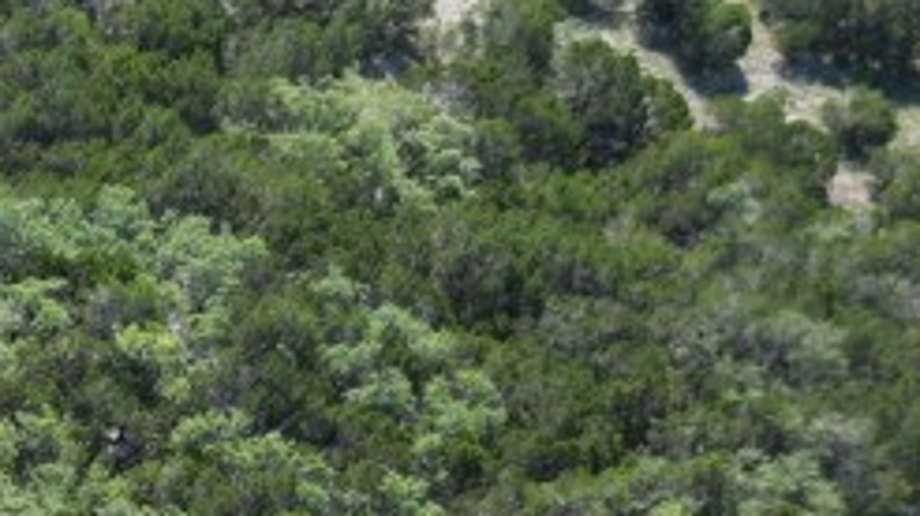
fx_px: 2657
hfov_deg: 16.9
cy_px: 886
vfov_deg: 10.5
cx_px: -628
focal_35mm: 109
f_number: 1.7
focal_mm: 6.72
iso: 200
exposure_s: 1/1500
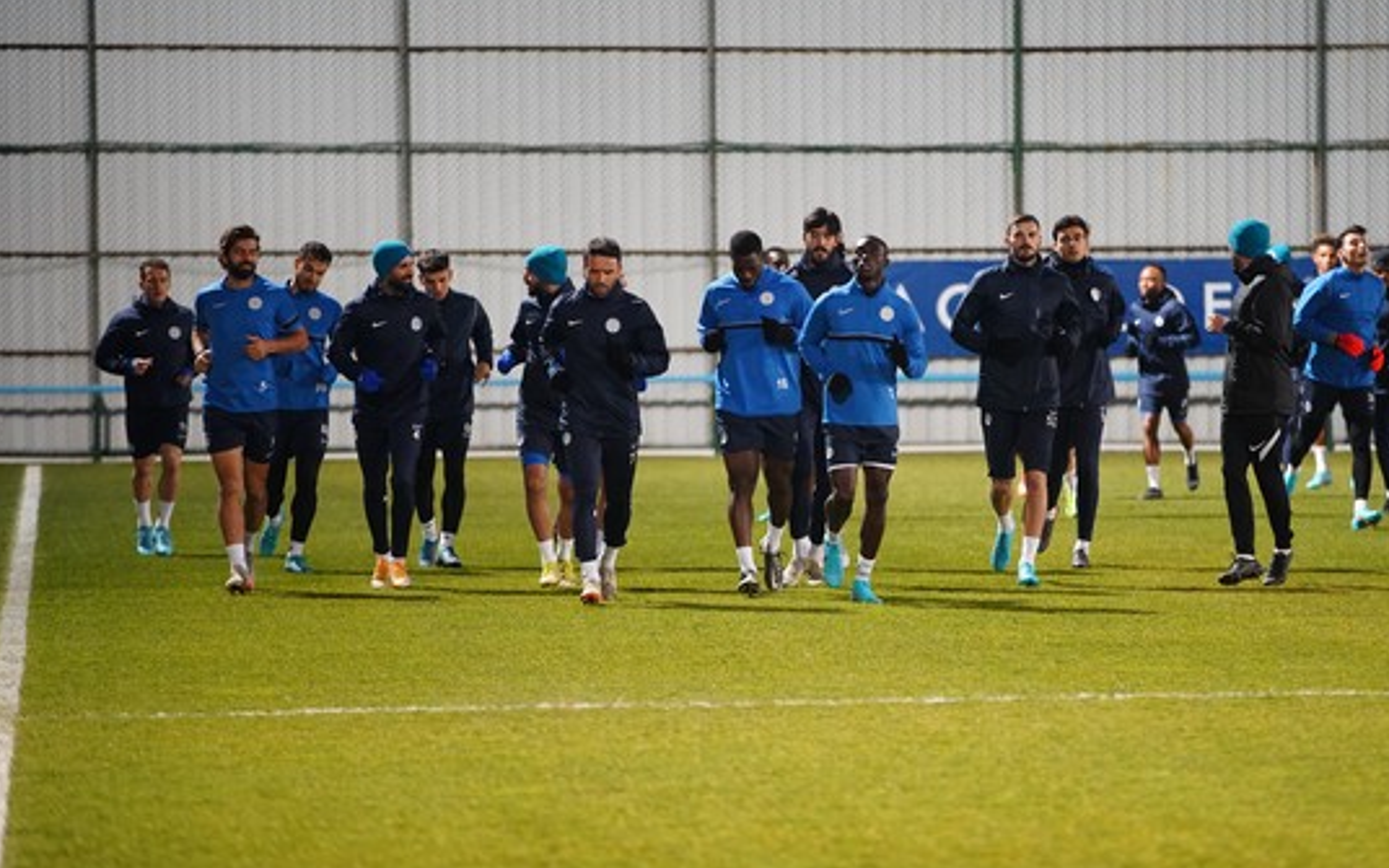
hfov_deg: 8.2
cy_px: 297
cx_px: 853
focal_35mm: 255
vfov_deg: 5.1
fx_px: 9653
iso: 3200
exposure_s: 1/250
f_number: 2.8
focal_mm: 200
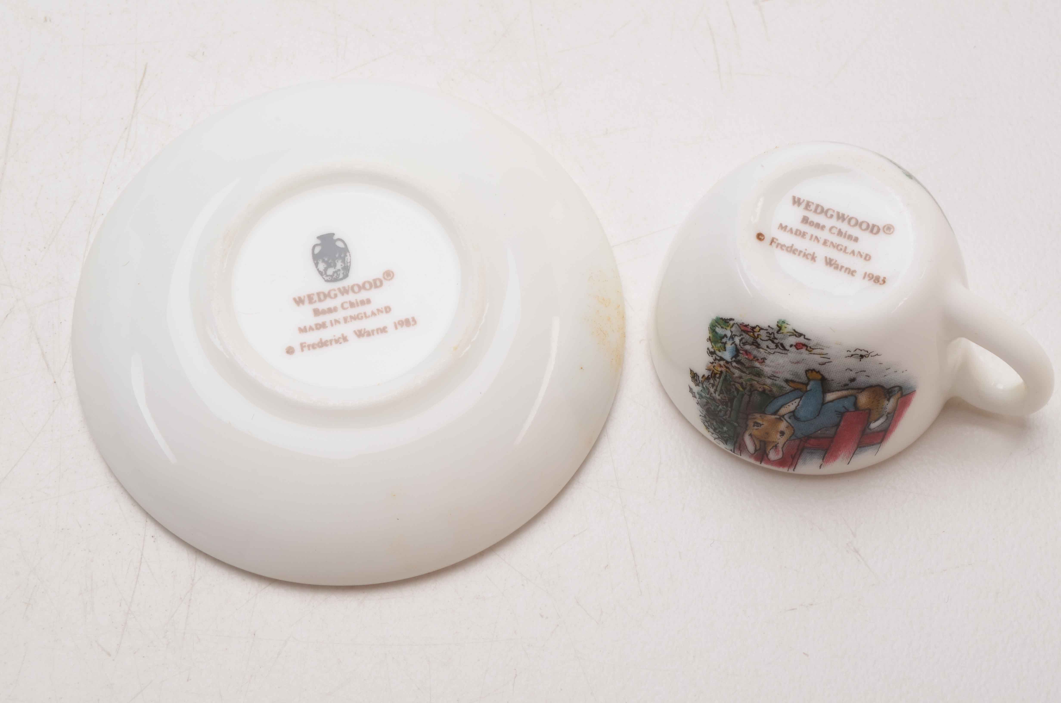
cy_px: 352
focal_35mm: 82
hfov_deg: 24.7
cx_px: 530
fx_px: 2426
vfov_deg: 16.5
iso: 100
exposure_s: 1/160
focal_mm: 55
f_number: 29
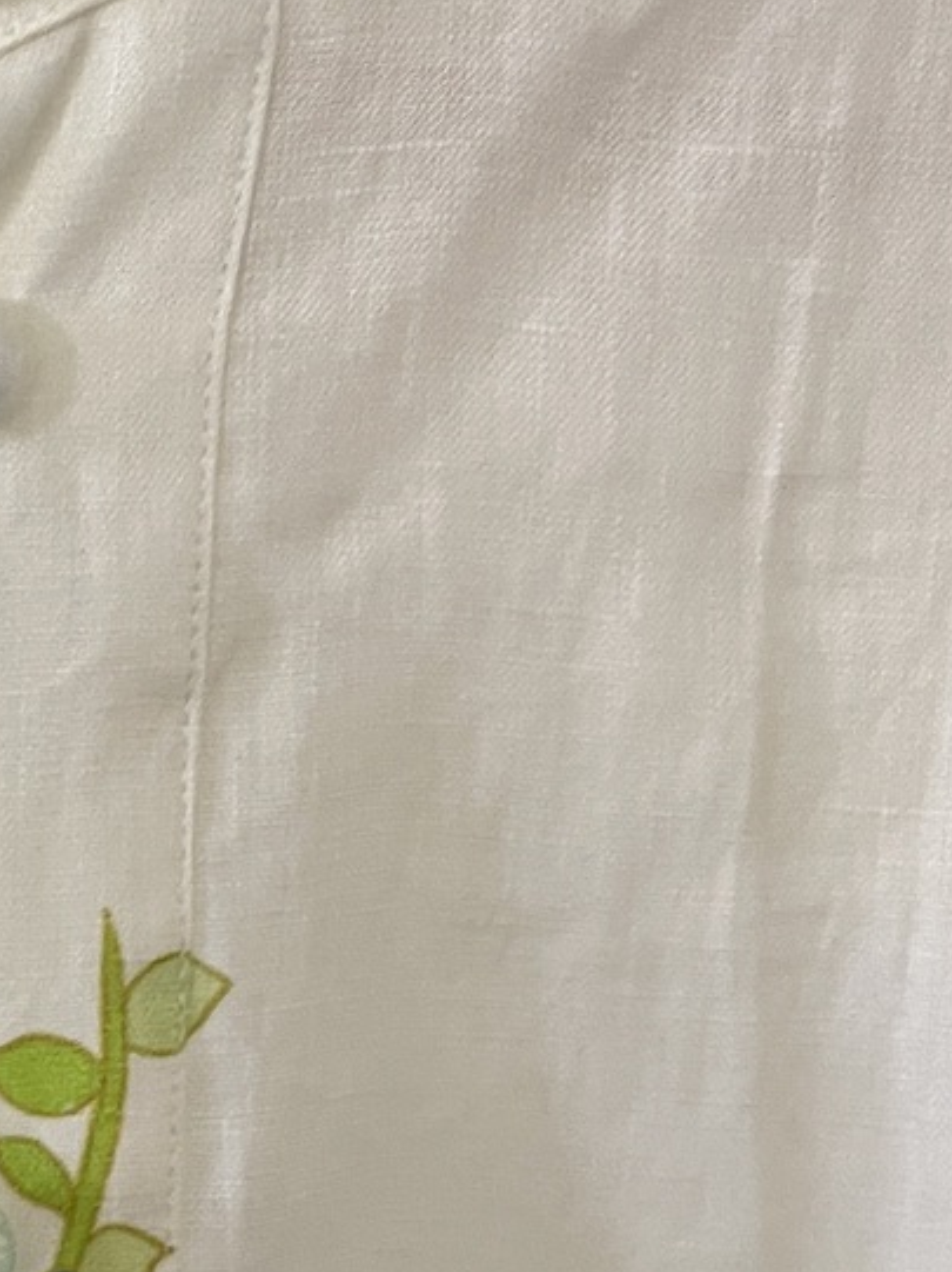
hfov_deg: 18.7
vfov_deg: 26.2
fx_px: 2717
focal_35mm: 74
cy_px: 828
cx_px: -223
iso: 320
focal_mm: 5.1
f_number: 1.6
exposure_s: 1/60
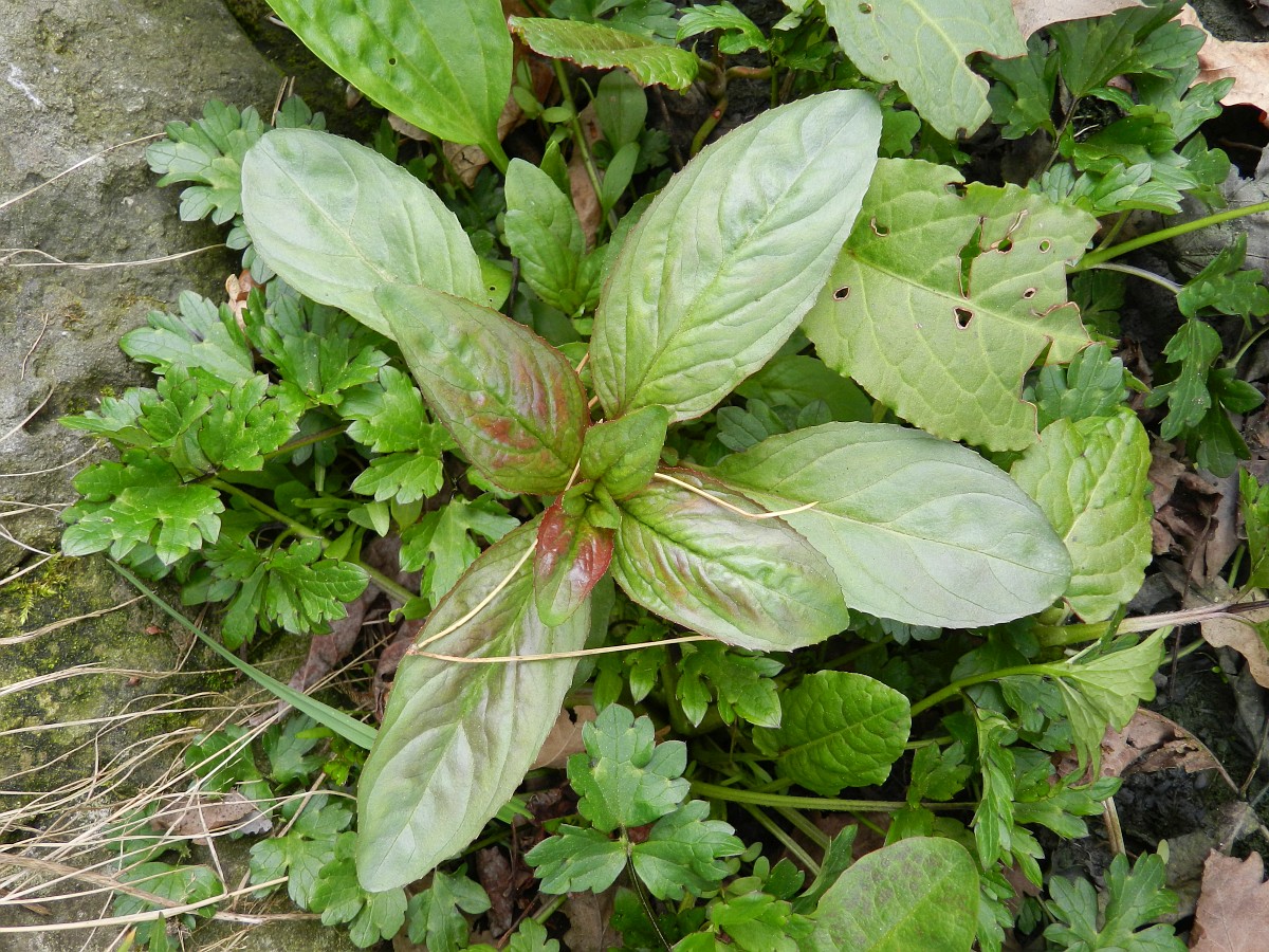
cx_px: 634
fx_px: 1173
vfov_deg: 44.2
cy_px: 476
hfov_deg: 56.8
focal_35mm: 32
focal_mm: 5.6
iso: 160
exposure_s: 1/160
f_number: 3.7
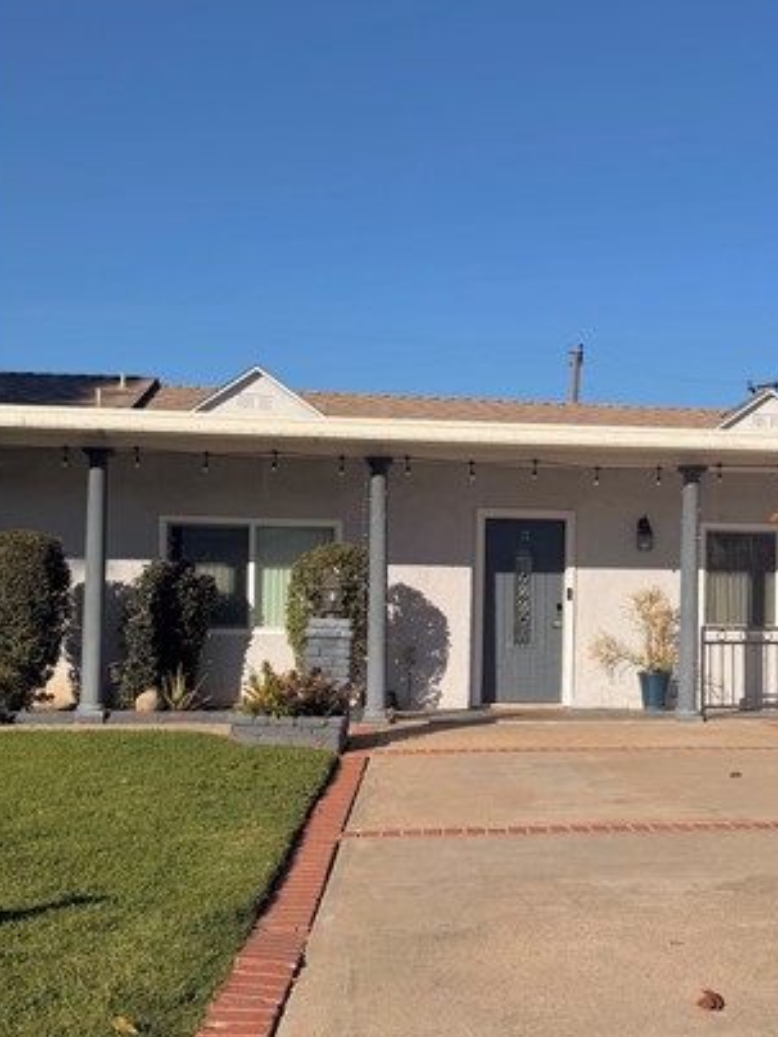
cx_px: 598
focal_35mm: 38
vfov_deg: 48.9
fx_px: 1139
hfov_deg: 36.7
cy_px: 552
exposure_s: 1/7353
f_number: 1.78
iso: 80
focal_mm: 6.76
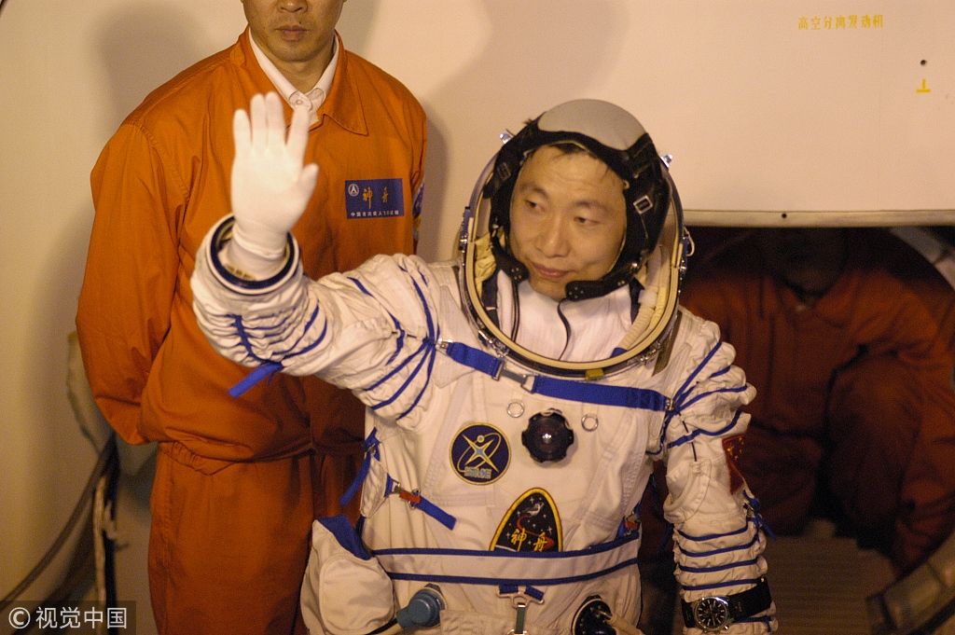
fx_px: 4771
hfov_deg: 11.4
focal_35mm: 180
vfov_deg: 7.6
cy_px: 318
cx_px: 478
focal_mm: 120
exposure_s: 1/500
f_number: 2.8
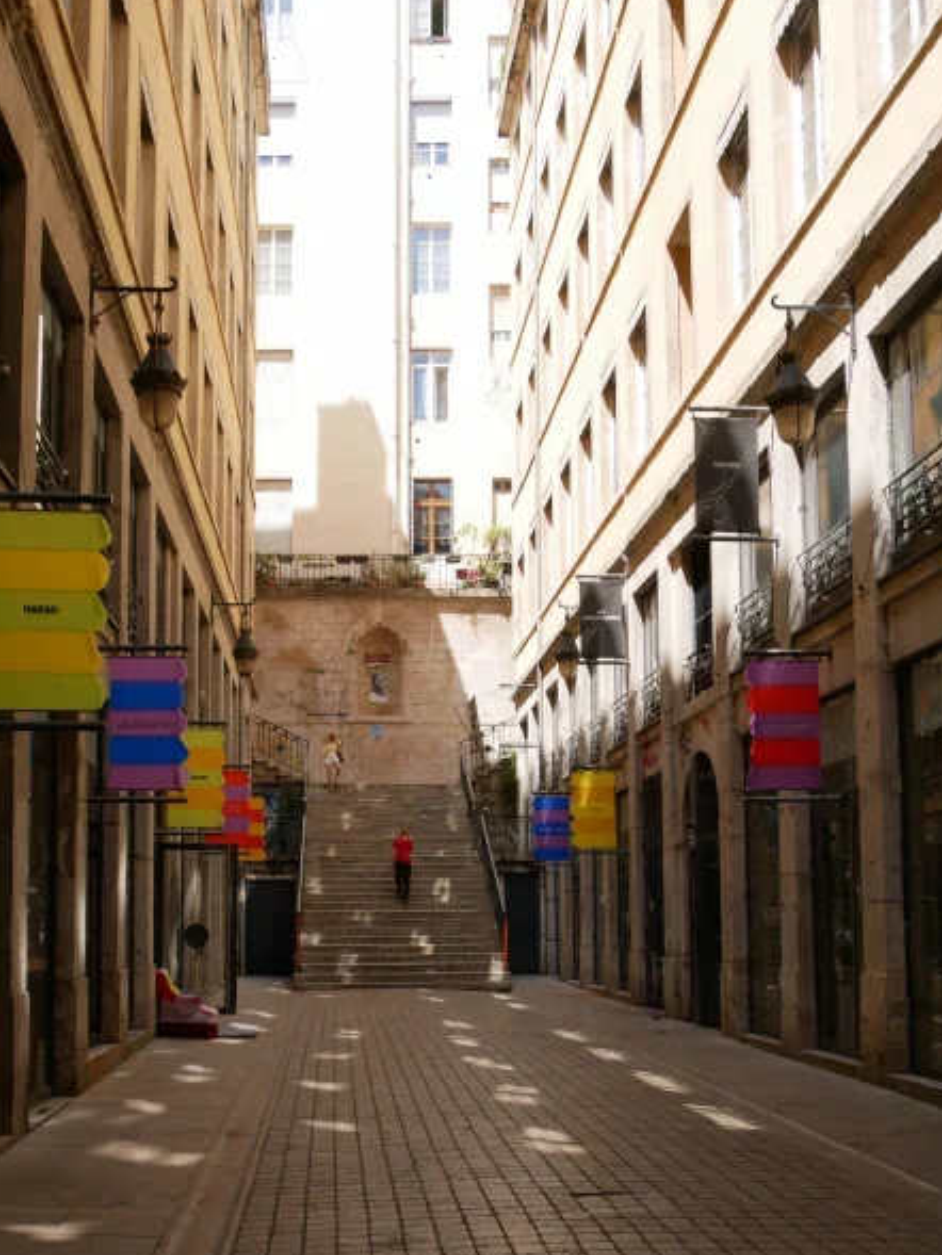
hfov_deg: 37.7
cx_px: 418
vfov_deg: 48.3
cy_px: 810
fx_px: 1378
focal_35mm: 38
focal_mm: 14
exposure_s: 1/400
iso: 400
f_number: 7.1
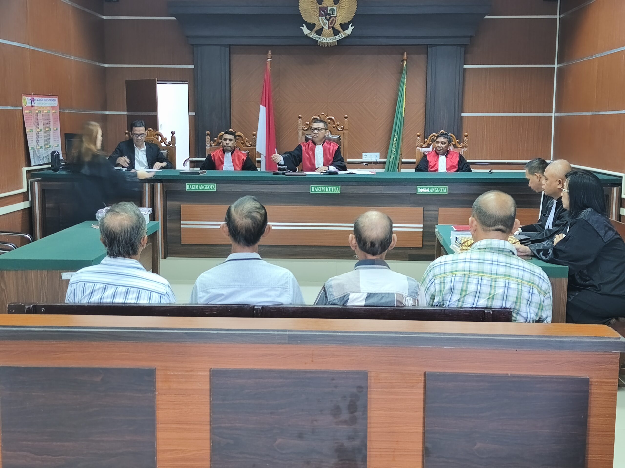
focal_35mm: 41
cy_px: 234
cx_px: 312
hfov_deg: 45.8
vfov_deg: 35.1
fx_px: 740
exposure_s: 1/33.3
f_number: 1.65
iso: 1250
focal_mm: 6.18
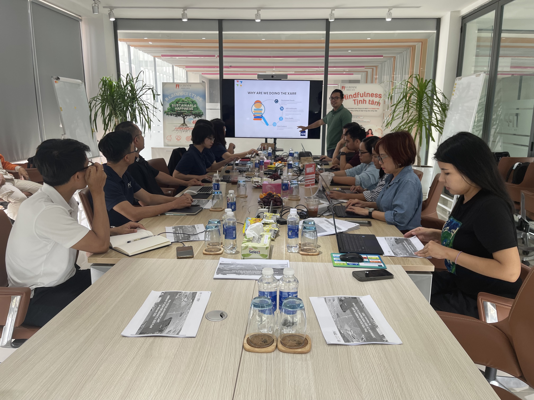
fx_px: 386
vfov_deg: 54.9
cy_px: 200
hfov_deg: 69.4
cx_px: 267
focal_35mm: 25
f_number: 1.6
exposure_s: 1/100
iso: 50
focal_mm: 5.1
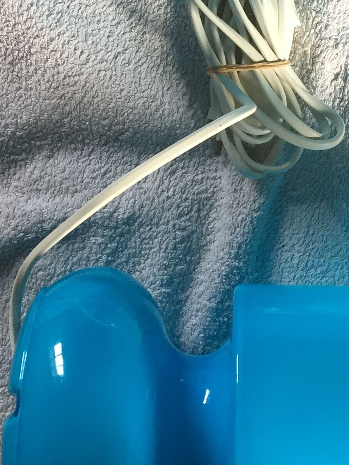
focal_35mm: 79
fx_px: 1062
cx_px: 281
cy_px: 70
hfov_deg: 18.5
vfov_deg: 24.2
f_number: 2.2
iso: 80
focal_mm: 4.15
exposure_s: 1/33
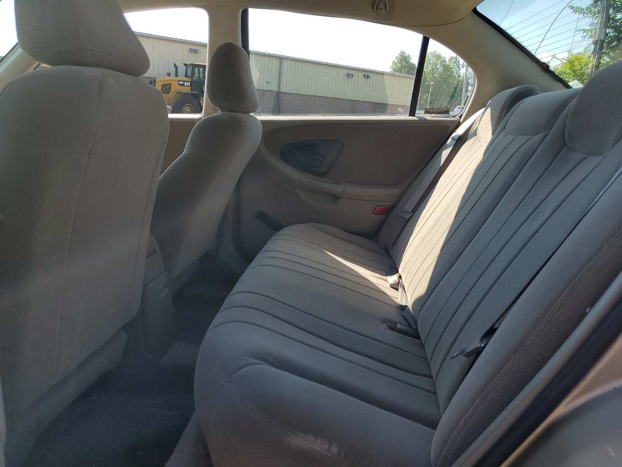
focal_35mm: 26
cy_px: 234
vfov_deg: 53.1
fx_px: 467
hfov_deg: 67.3
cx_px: 311
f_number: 1.5
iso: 50
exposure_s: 1/1250
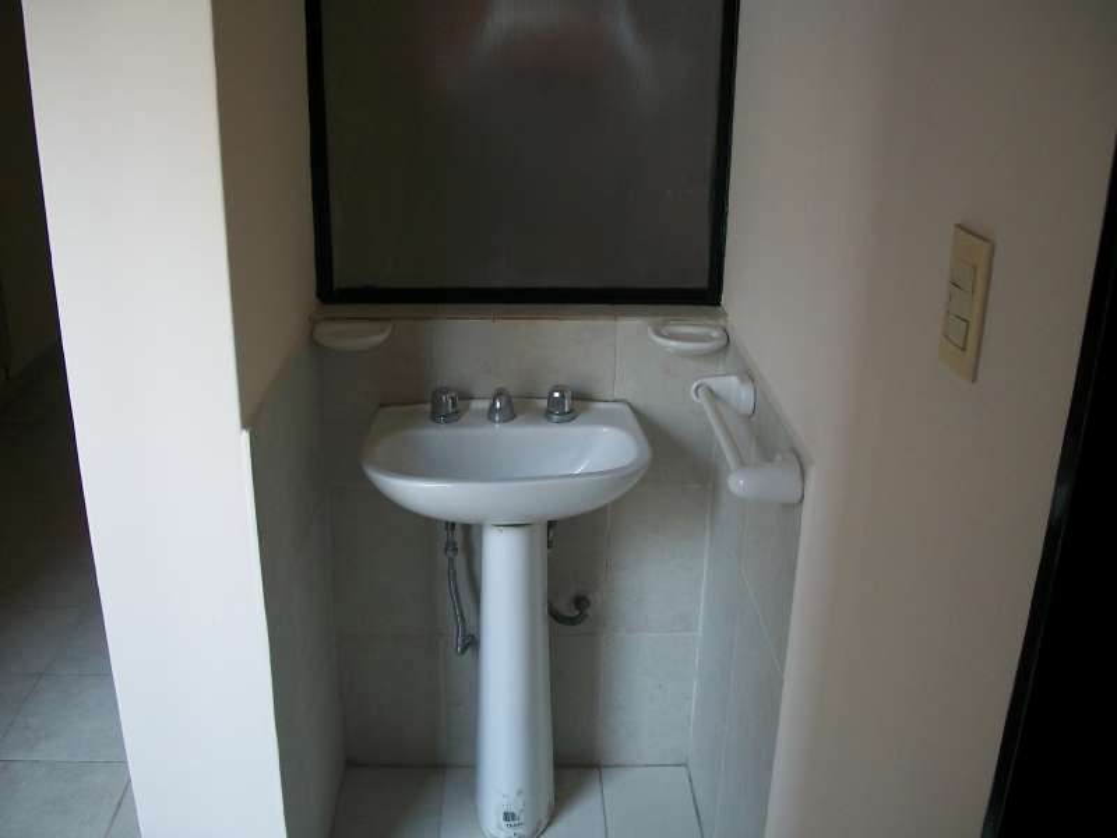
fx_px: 1033
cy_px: 419
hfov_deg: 56.8
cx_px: 558
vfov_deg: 44.2
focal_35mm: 32
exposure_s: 1/60
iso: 80
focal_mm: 5.7
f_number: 2.9
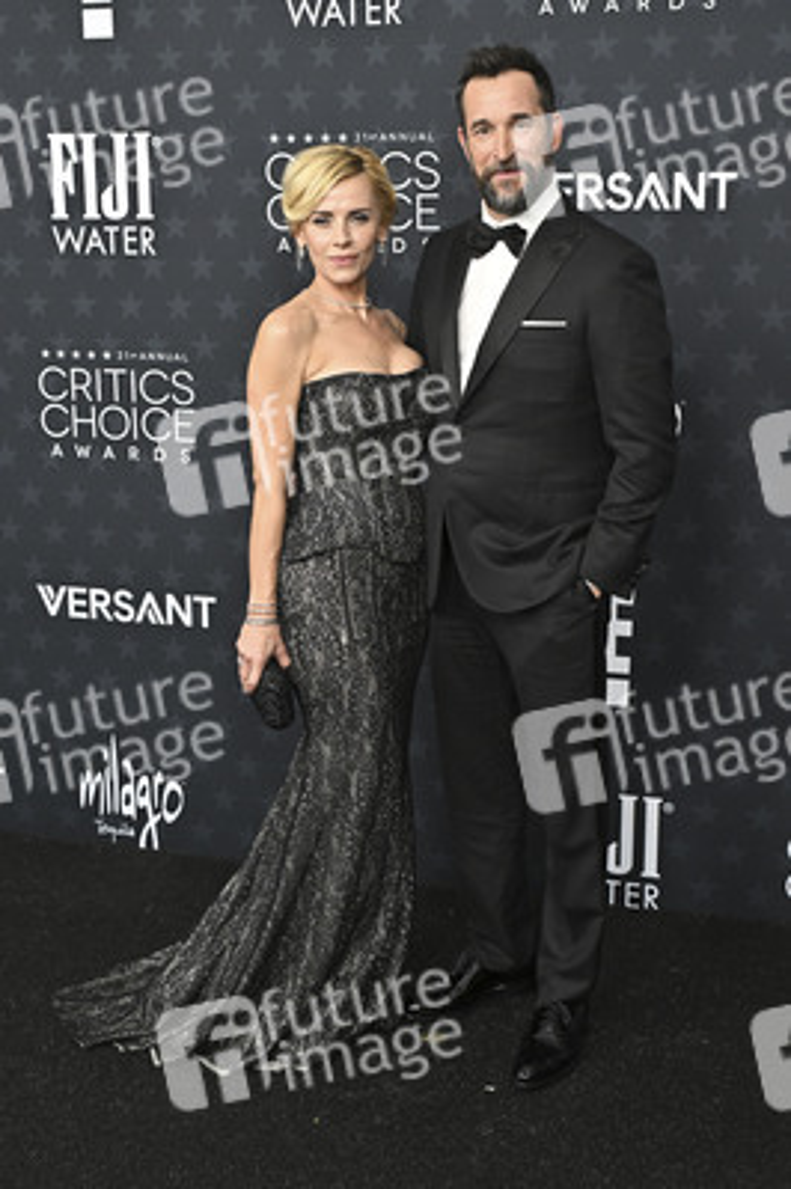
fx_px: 1221
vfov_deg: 51.9
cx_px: 396
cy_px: 594
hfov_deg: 35.9
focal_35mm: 37
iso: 1250
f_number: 5.6
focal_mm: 37
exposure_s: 1/320
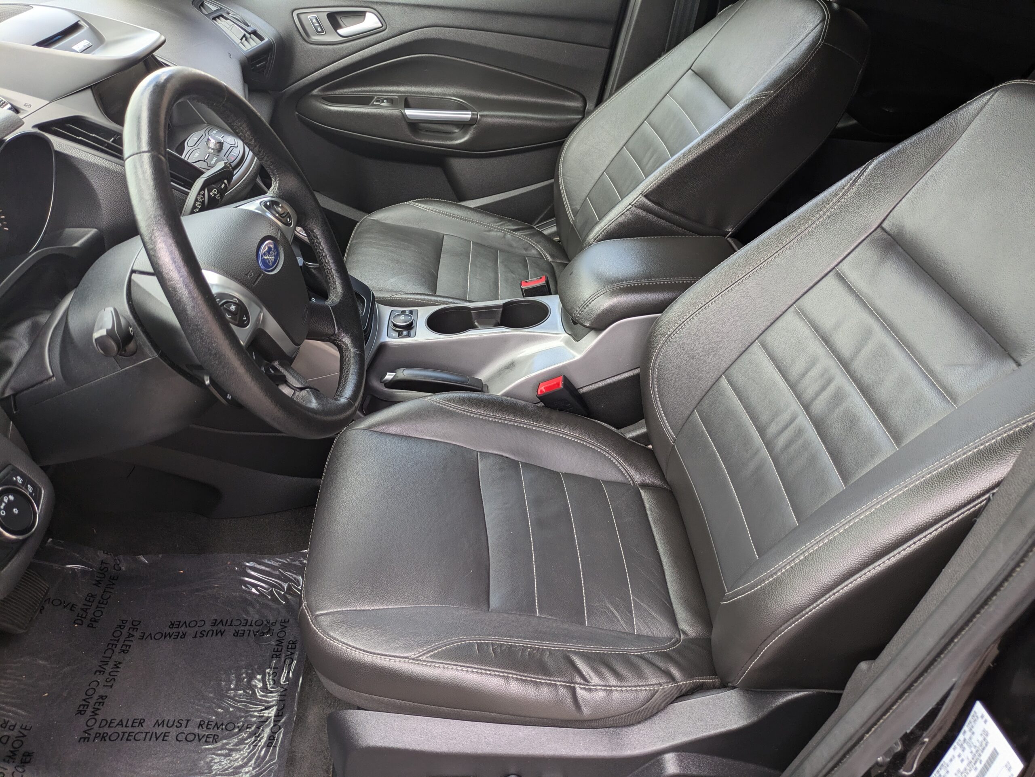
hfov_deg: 69.4
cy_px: 388
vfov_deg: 54.9
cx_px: 518
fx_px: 748
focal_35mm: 25
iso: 84
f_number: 1.89
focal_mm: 5.43
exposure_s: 1/255
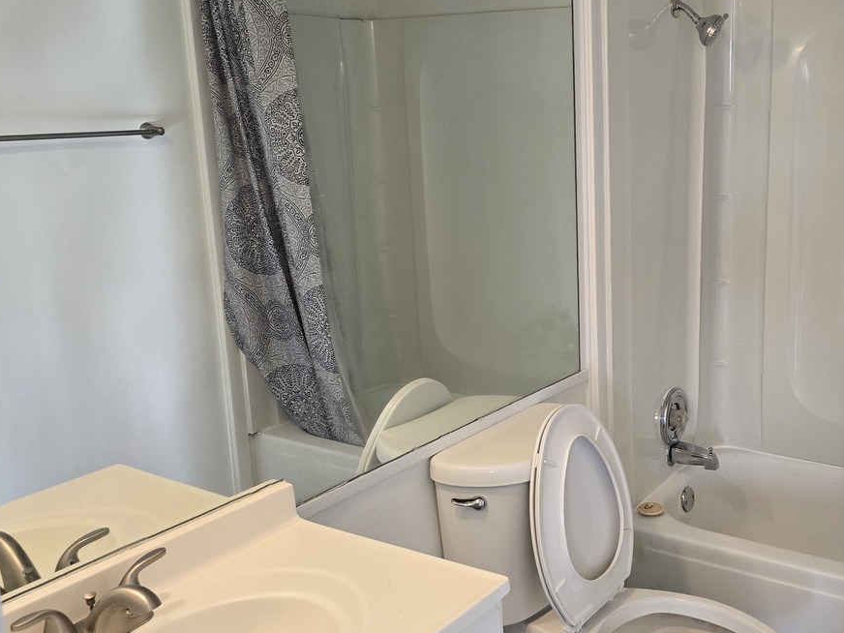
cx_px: 606
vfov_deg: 37.7
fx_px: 927
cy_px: 312
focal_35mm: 38
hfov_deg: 47.6
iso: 250
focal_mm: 6.3
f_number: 1.7
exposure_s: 1/120
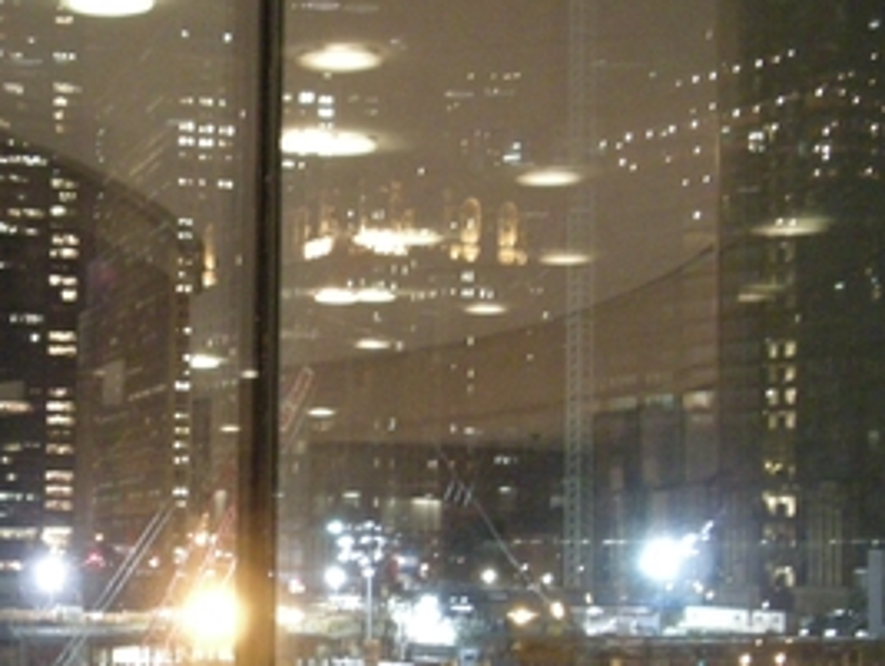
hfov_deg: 22.8
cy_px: 454
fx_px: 2125
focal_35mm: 83
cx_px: 63
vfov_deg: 17.8
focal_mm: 7.9
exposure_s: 1/8
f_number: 2.8
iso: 682
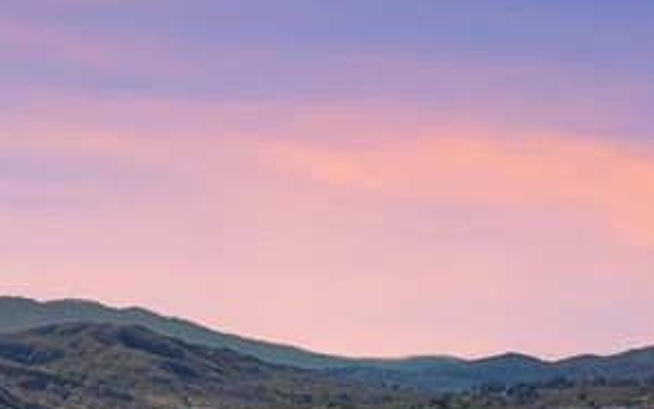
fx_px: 1568
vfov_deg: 13.1
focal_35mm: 88
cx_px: 29
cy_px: 794
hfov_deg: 22.8
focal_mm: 6.72
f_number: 1.7
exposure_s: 1/3200
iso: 140
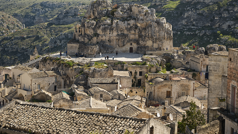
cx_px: 119
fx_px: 499
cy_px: 56
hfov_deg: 26.8
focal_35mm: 79
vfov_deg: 15.3
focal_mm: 50
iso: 100
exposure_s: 1/250
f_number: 6.3
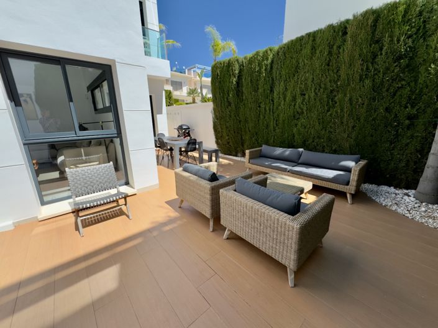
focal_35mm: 14
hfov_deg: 102.1
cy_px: 164
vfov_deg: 85.6
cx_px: 219
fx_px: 177
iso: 50
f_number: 2.2
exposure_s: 1/1506
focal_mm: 2.22
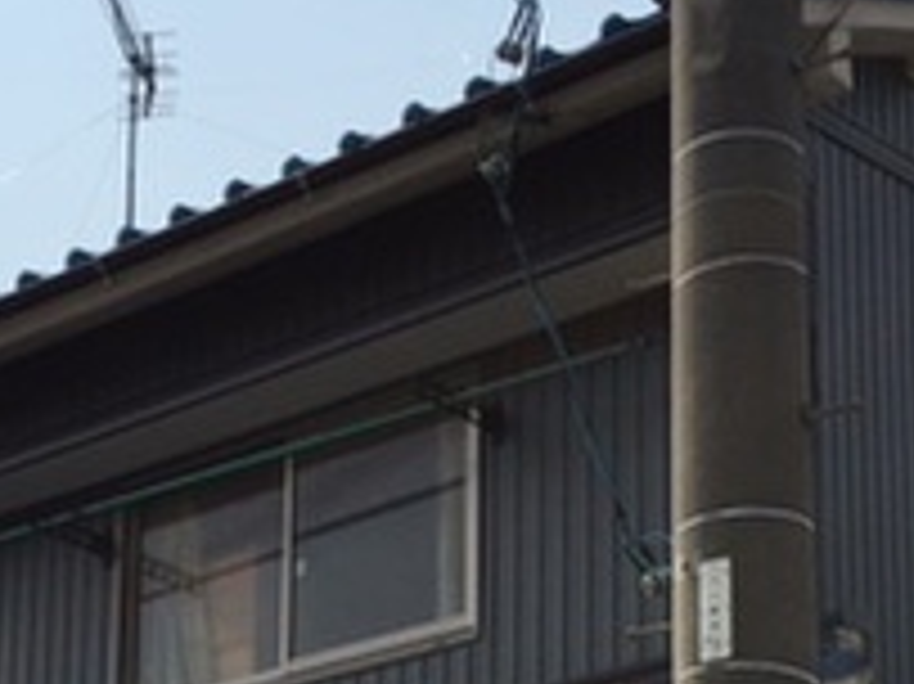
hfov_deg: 19.5
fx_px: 2639
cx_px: 198
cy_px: 934
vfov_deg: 14.1
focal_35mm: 100
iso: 25
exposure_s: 1/4049
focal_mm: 4.15
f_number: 2.2
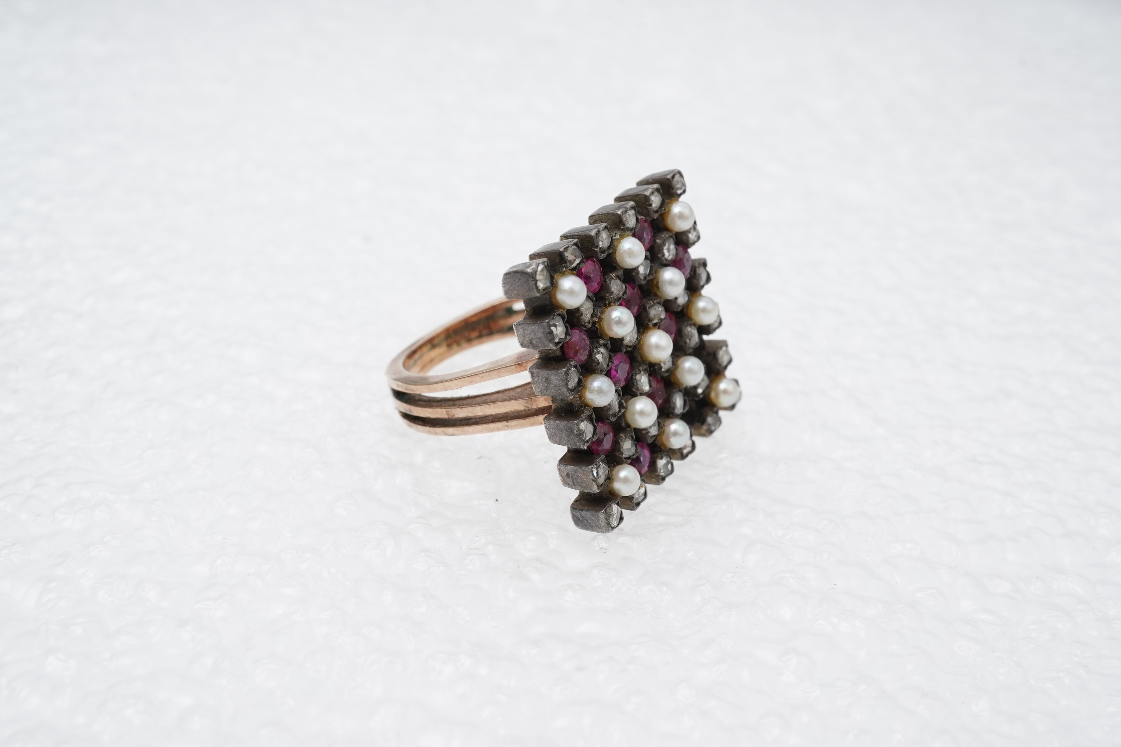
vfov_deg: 29.9
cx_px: 560
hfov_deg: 43.6
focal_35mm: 45
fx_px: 1401
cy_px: 374
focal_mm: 30
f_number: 22
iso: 640
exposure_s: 1/125
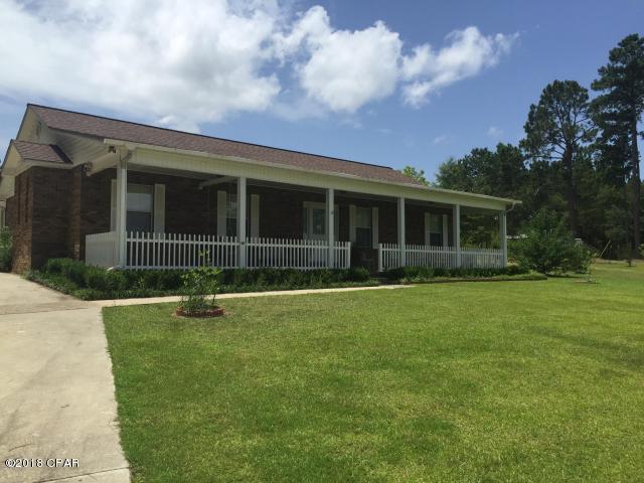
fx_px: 540
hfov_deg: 61.7
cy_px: 242
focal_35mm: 29
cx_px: 322
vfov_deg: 48.2
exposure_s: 1/2825
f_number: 2.2
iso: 32
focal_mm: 4.15
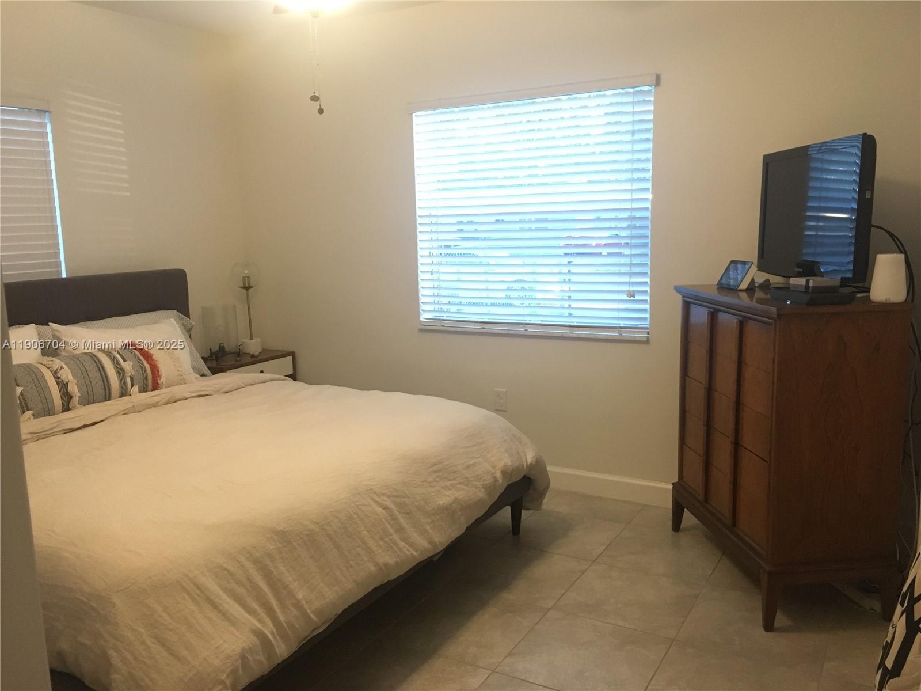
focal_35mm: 29
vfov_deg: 48.2
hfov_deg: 61.7
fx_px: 772
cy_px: 346
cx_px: 460
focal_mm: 4.15
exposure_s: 1/30
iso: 200
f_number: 2.2
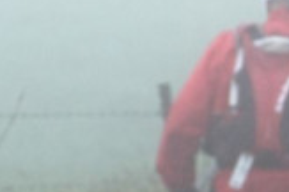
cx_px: 707
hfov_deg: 1.4
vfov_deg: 0.9
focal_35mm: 1475
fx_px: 11818
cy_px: 418
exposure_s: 1/400
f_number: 8
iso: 1000
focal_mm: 200
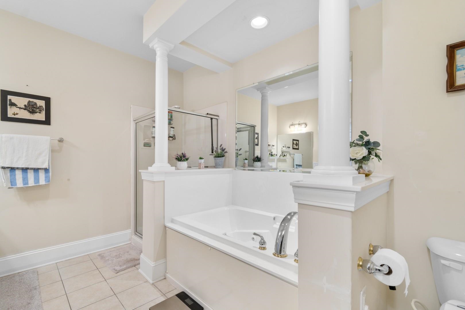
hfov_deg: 100.4
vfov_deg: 77.3
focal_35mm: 15
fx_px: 194
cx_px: 232
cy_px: 155
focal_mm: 10
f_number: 4.5
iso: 100
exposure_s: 1/15
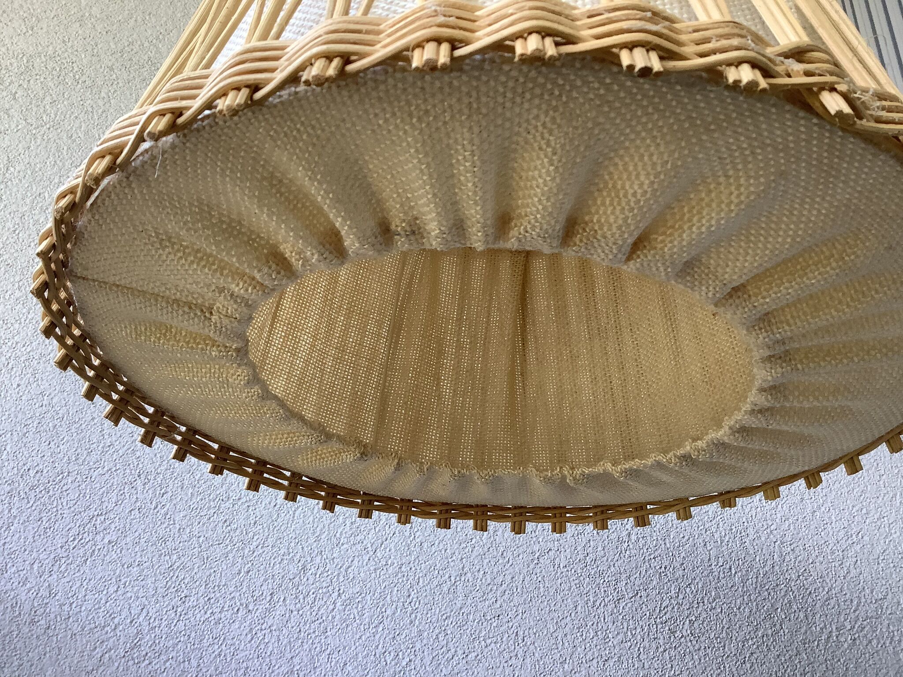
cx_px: 452
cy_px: 338
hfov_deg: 58.4
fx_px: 809
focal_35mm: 31
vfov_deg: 45.4
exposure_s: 1/120
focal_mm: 3.3
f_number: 2.4
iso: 80
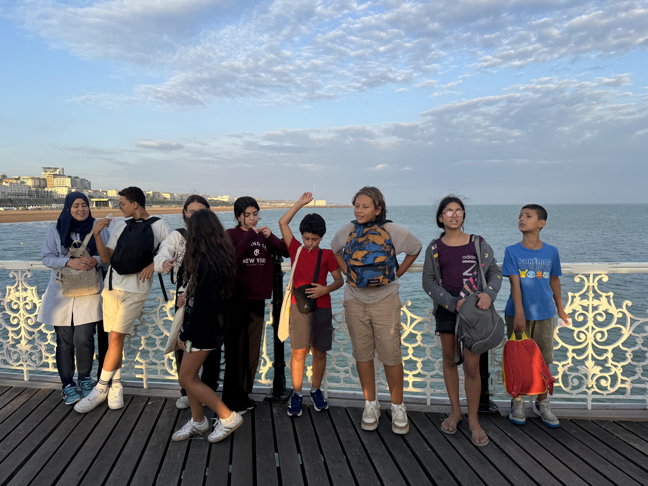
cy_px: 243
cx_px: 324
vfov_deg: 56.8
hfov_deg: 71.6
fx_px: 449
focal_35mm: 24
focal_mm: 6.76
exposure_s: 1/1172
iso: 80
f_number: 1.78
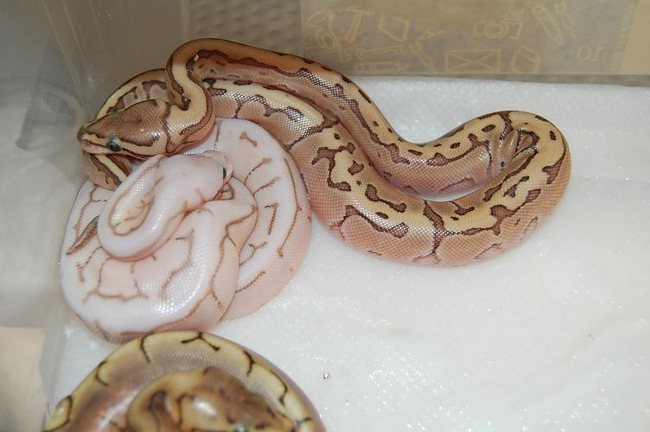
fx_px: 947
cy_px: 216
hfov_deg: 37.9
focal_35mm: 52
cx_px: 325
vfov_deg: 25.7
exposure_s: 1/60
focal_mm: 35
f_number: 4.8
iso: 400
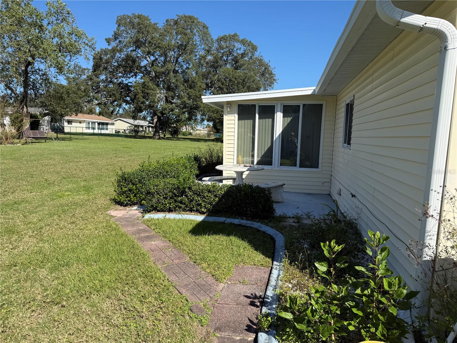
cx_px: 228
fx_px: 317
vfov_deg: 56.8
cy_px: 172
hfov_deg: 71.6
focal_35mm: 24
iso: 80
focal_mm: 6.76
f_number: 1.78
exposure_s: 1/3279
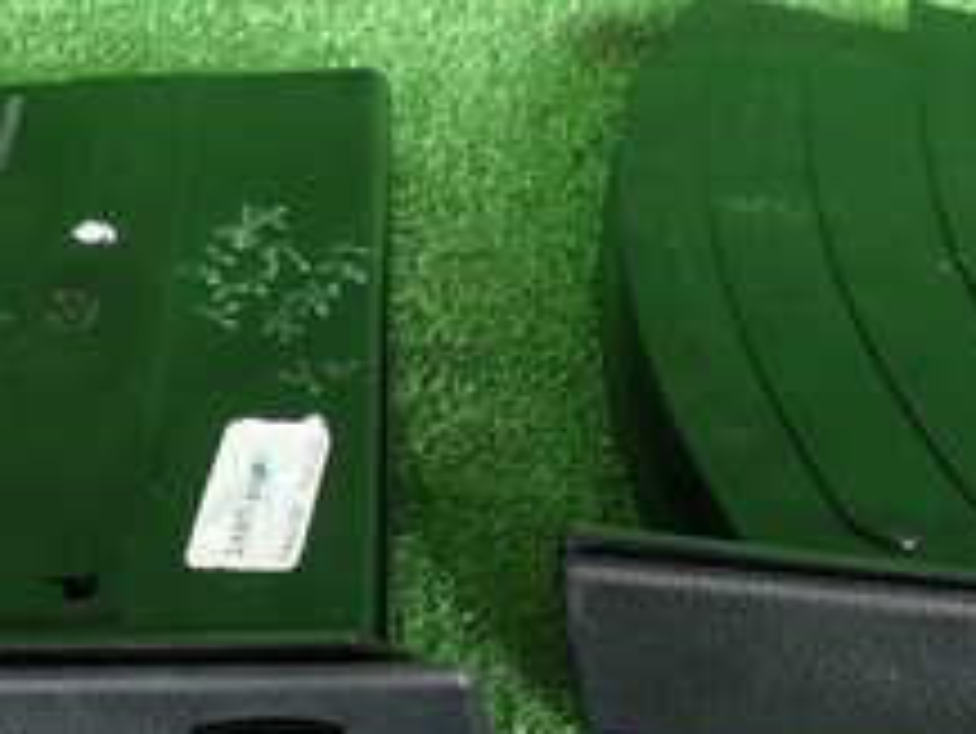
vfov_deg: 17.8
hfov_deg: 23.5
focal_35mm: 83
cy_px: 432
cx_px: 621
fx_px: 2341
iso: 200
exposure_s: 1/40
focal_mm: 5.4
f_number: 2.3
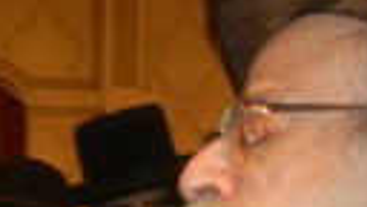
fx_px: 1985
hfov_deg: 10.2
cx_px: -215
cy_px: 443
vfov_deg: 5.8
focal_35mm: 204
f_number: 3.5
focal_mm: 5.4
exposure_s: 1/30
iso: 200
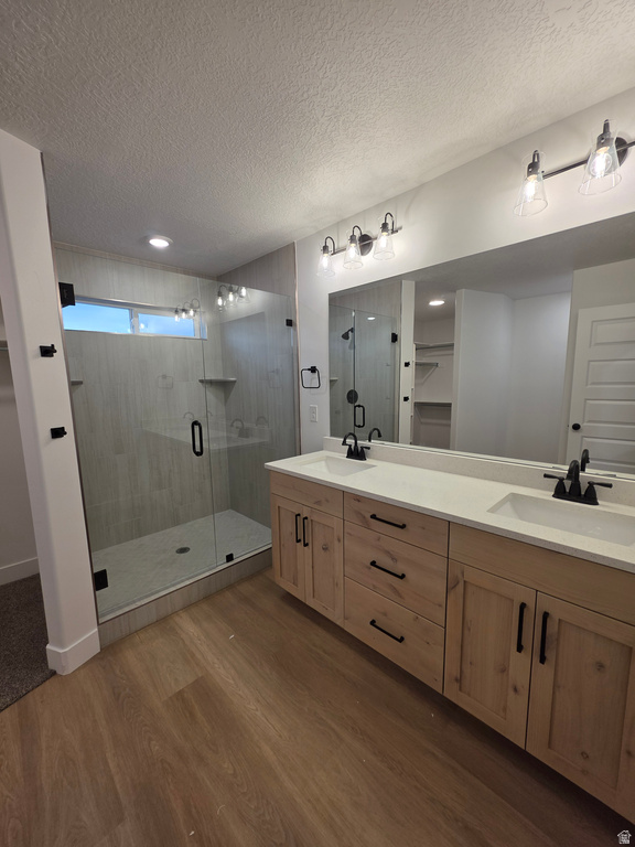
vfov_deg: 106.2
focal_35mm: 13
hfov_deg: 89.9
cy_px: 424
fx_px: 318
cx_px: 318
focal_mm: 2.2
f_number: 1.9
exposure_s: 1/120
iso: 40
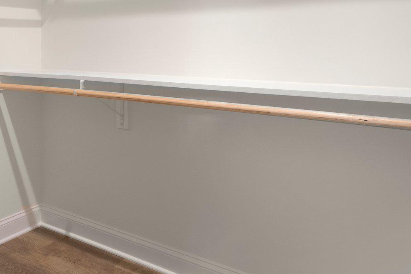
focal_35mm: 29
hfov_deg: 63.4
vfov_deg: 43.2
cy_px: 62
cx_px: 232
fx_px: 331
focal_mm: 14
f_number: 7.1
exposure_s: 1/20
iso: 800
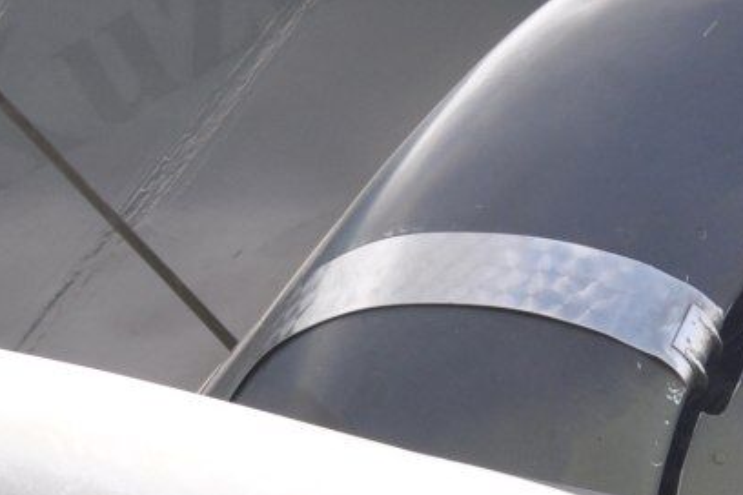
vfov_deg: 2.6
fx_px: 10876
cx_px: -297
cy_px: 275
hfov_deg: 3.9
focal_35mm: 527
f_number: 8
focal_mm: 70
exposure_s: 1/200
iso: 200
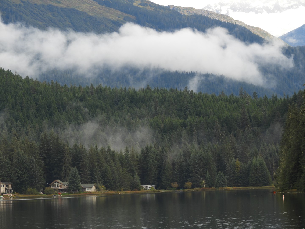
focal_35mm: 220
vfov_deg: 6.8
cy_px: 114
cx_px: 152
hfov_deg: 9.0
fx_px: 1938
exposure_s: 1/125
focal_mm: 39.4
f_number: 5.3
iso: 100
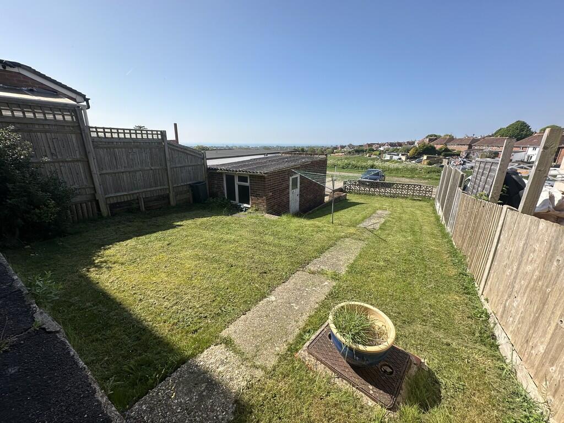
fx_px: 228
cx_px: 282
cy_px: 212
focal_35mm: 14
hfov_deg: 102.1
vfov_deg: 85.7
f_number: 2.2
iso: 40
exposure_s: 1/1401
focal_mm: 2.22
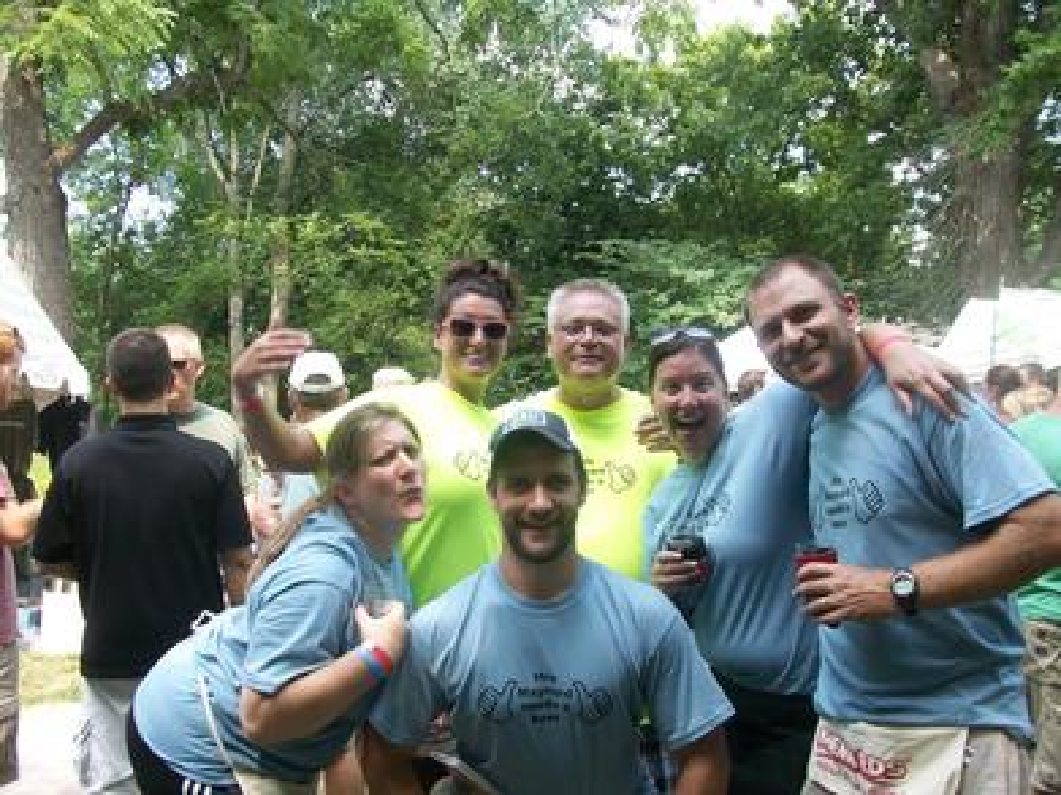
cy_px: 398
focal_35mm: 34
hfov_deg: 54.0
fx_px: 1042
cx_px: 530
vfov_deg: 41.8
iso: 64
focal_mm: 5.7
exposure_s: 1/99.9
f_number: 2.8
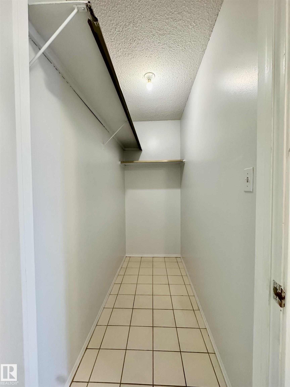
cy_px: 194
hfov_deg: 85.7
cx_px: 145
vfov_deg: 102.1
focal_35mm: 14
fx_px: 156
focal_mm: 2.22
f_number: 2.2
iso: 320
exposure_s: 1/60
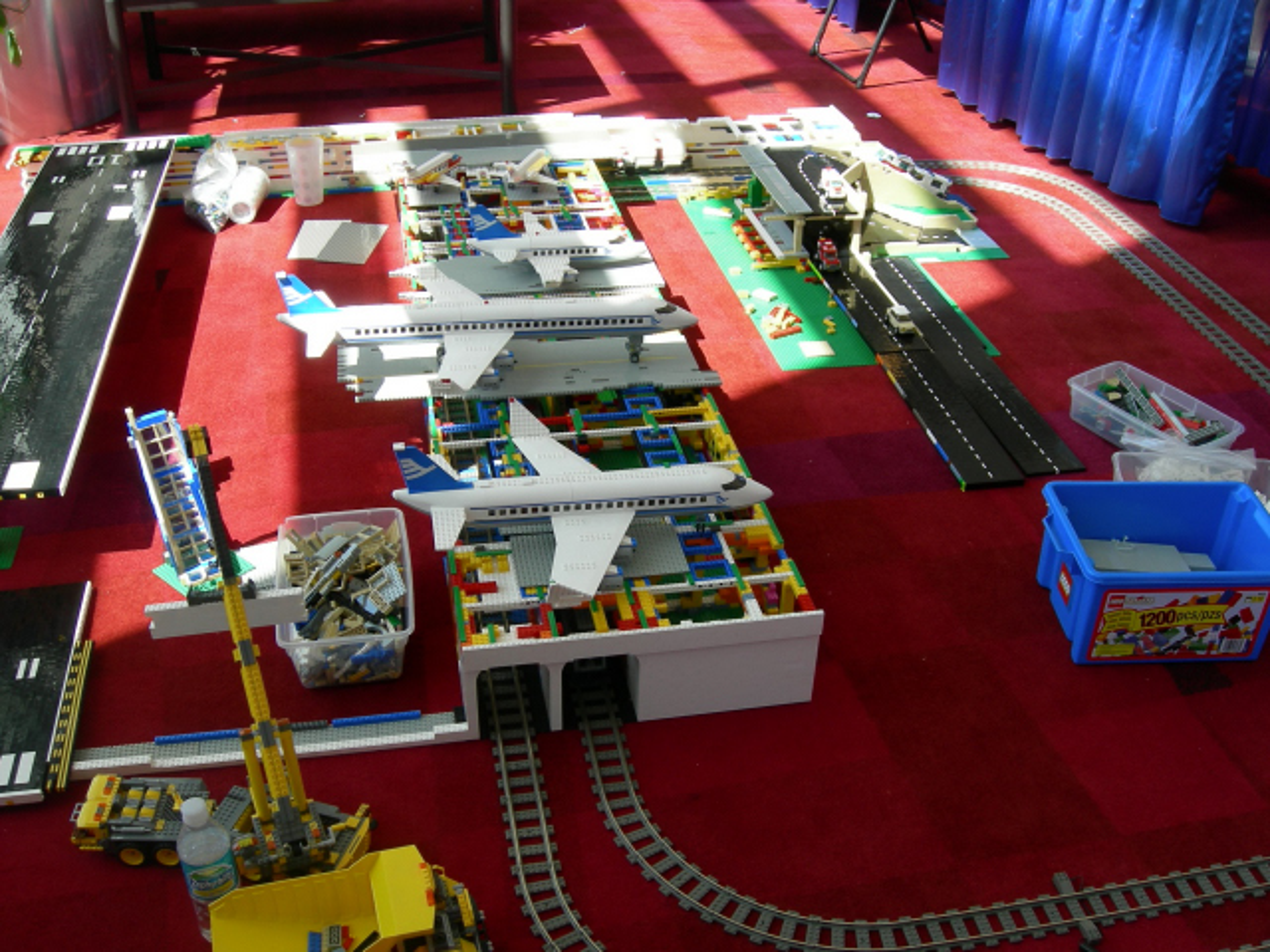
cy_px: 476
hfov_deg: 51.4
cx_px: 635
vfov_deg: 39.7
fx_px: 1321
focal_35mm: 36
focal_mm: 7.5
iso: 64
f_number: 4.3
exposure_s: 1/75.7
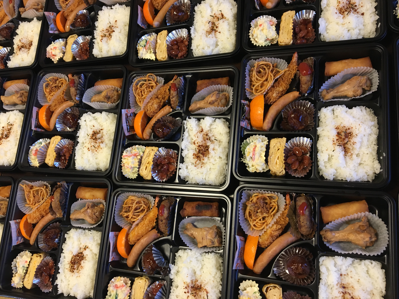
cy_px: 150
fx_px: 334
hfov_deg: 61.7
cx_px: 200
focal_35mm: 29
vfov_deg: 48.2
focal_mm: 4.15
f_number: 2.2
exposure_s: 1/30
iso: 100
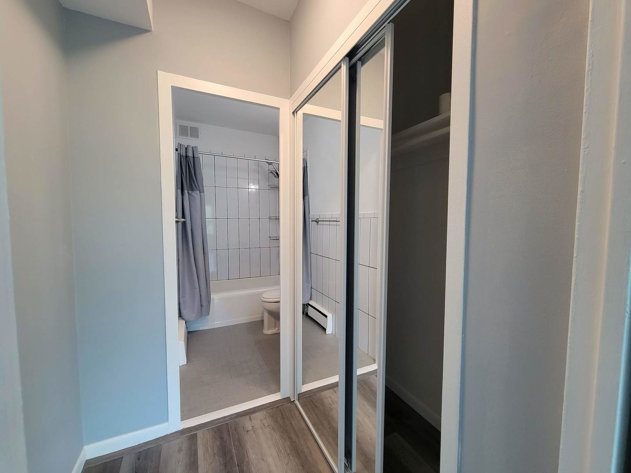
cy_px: 236
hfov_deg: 106.2
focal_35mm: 13
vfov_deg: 89.9
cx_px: 316
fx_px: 237
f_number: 2.2
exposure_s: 1/60
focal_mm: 2.2
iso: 250
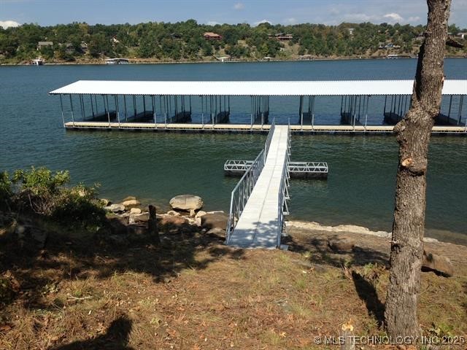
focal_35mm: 33
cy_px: 175
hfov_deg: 55.4
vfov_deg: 42.9
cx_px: 234
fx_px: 445
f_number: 2.4
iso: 50
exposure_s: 1/1808
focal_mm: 4.13
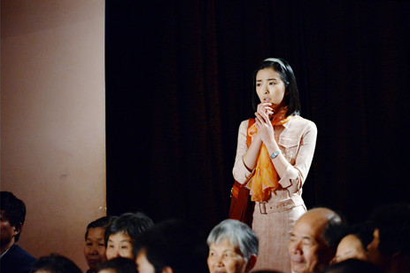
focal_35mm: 216
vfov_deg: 6.4
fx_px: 2458
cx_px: 220
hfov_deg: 9.5
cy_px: 133
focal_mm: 200
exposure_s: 1/60
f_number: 4
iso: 3200
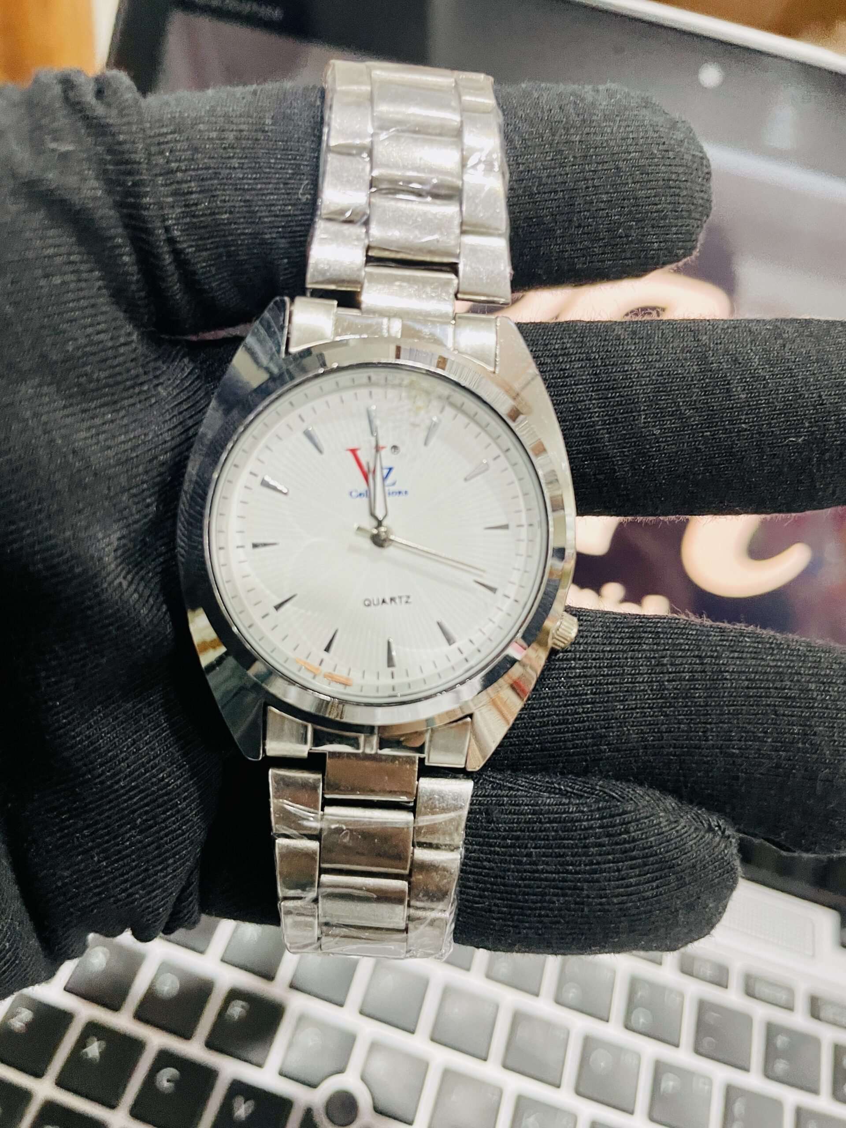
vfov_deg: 67.3
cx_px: 423
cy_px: 564
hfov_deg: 53.1
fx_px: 847
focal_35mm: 26
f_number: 1.6
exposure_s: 1/50
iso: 250
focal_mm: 4.2
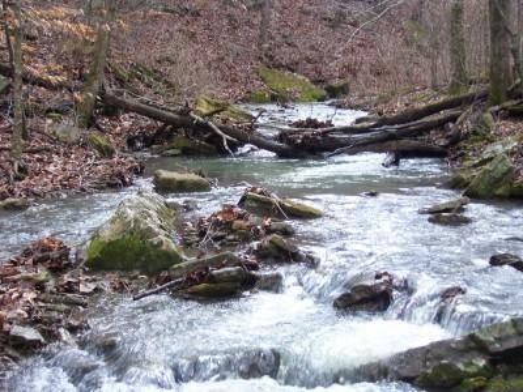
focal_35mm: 57
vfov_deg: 25.7
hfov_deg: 33.8
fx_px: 861
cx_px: 262
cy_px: 196
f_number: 3.4
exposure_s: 1/90
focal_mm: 9.4
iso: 80
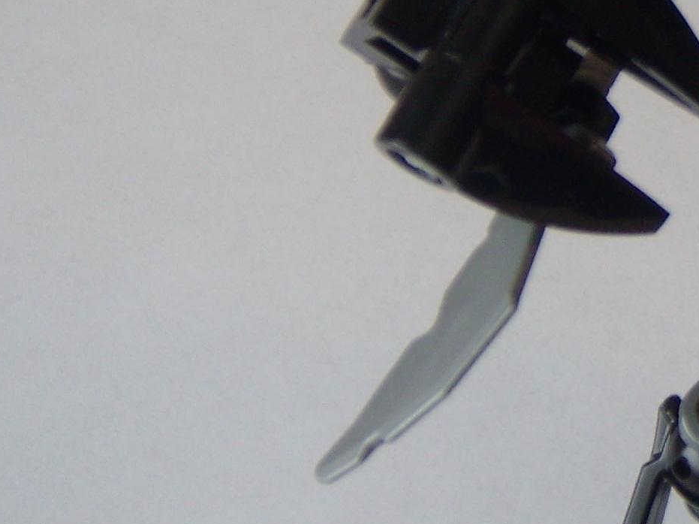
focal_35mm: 115
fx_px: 2322
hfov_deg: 16.3
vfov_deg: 12.8
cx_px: 893
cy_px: 41
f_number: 3.5
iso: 64
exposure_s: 1/82.6
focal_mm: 6.4
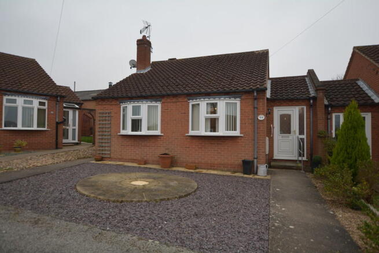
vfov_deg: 59.5
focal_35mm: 21
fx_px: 221
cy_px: 126
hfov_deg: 81.2
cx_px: 190
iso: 100
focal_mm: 14
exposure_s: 1/200
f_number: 4
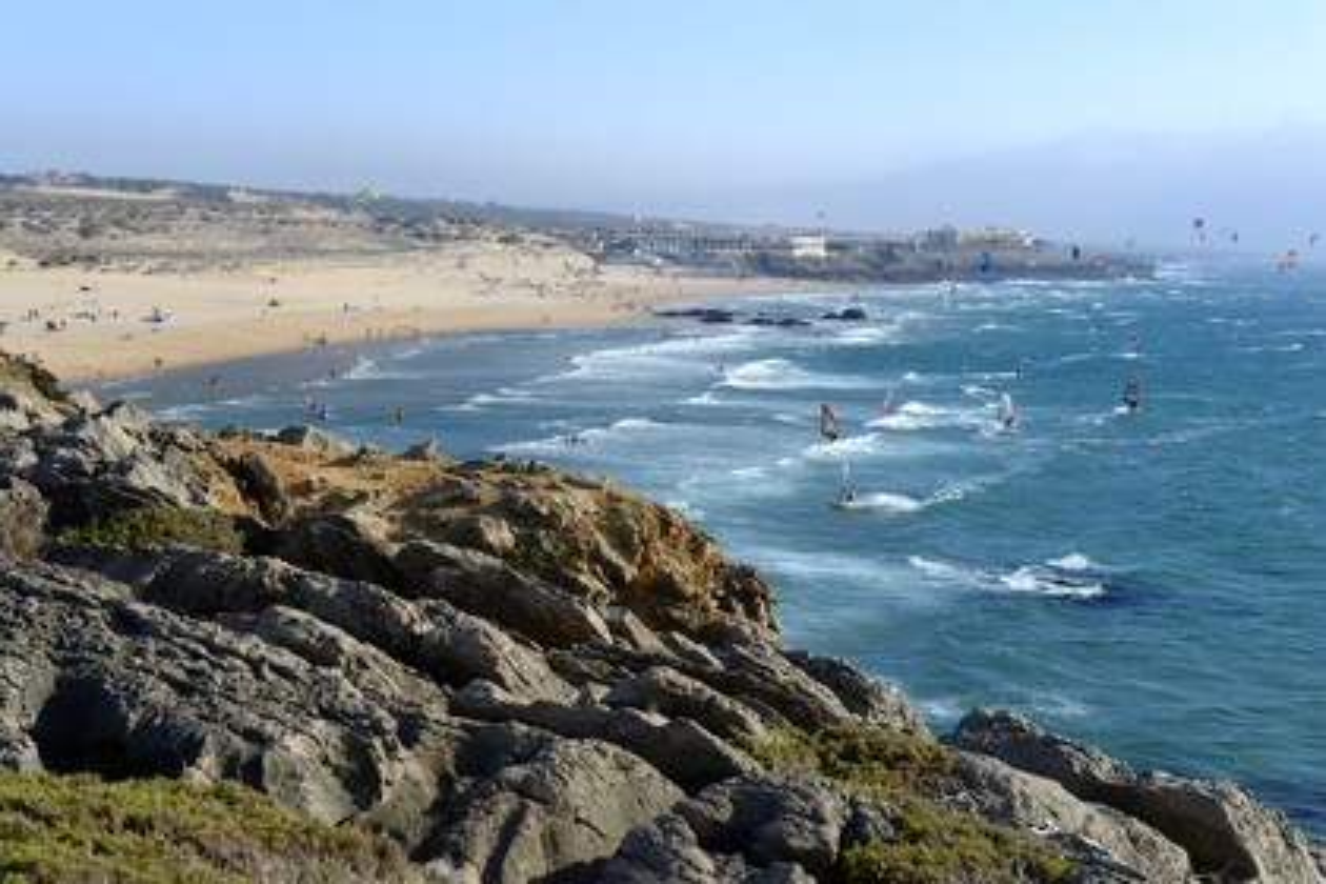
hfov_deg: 33.4
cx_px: 663
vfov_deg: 22.6
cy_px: 442
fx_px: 2210
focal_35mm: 60
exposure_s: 1/400
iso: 200
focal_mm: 60
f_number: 9
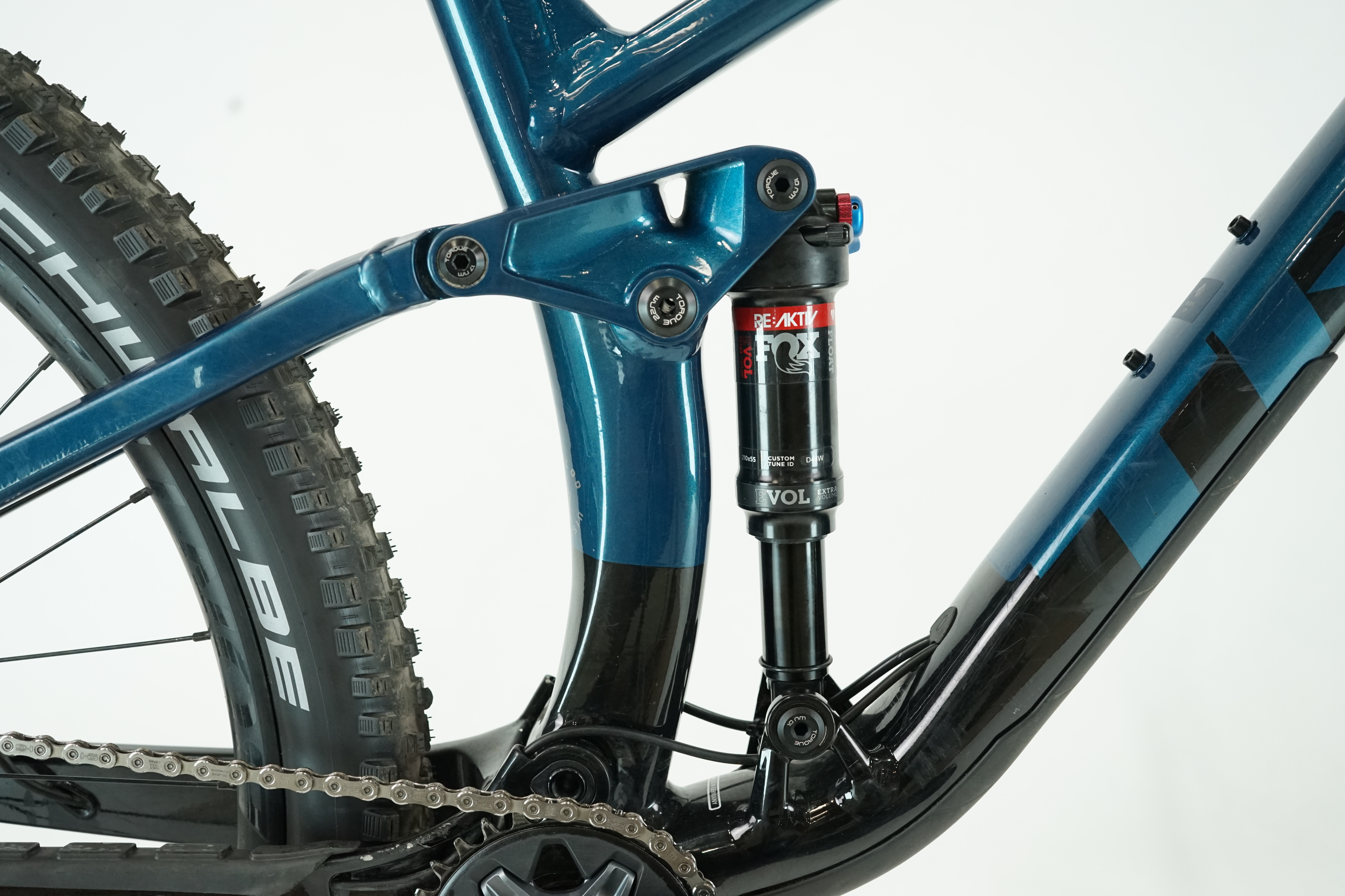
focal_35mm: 38
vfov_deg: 35.1
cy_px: 448
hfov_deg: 50.7
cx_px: 672
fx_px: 1420
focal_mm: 38
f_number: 5.6
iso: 2500
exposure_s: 1/200
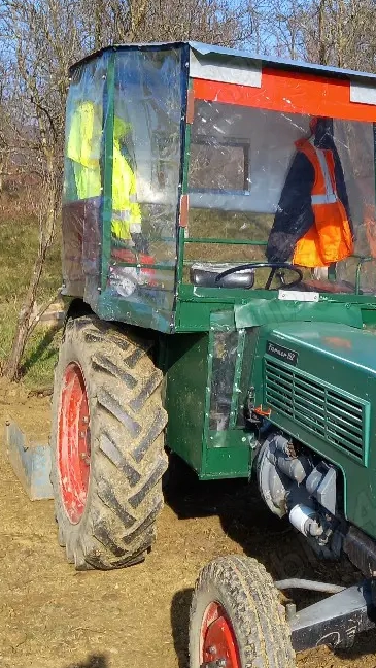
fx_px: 992
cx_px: 396
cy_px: 314
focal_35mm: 56
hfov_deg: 20.6
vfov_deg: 37.2
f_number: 2
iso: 25
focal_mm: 4.6
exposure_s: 1/500
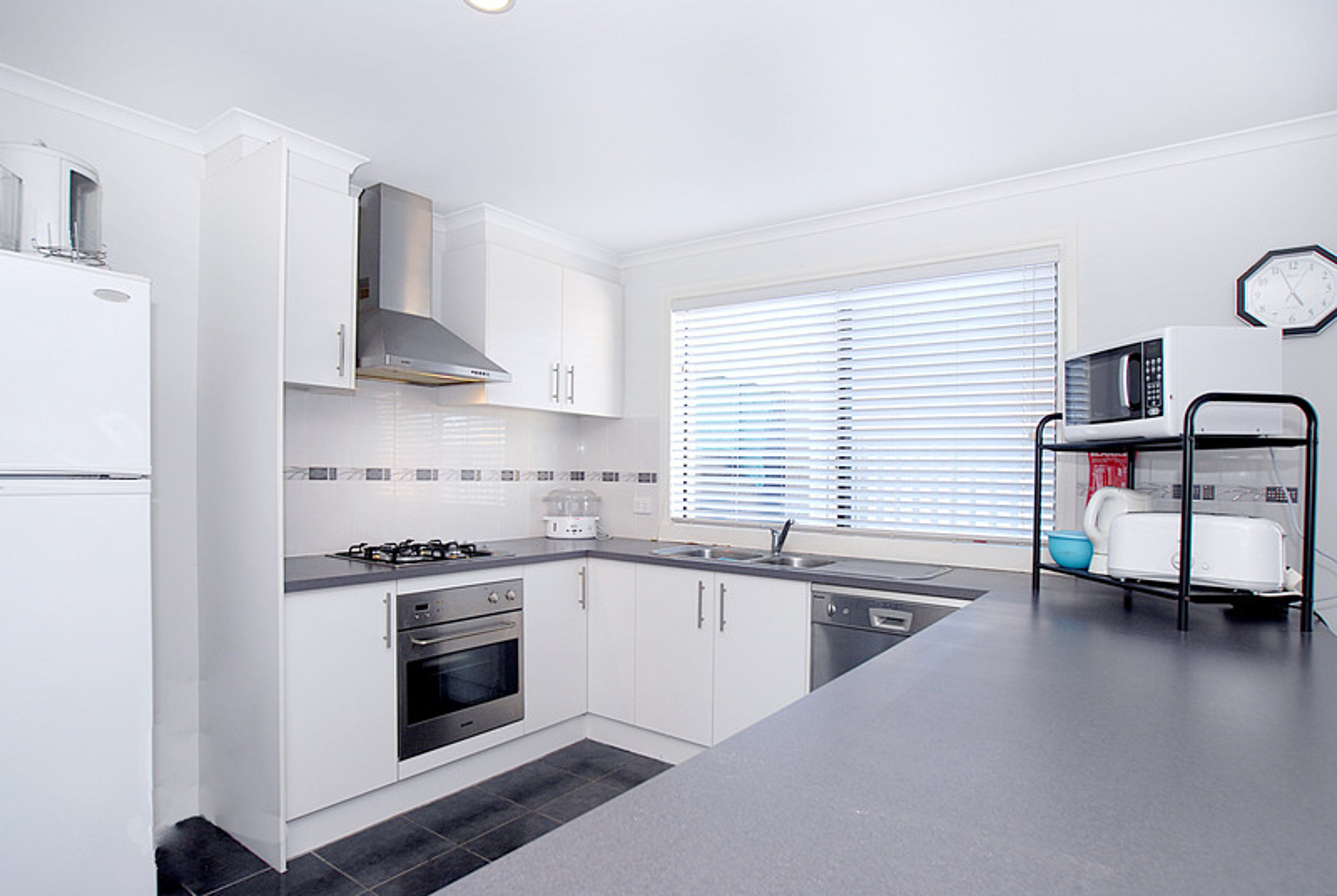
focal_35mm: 18
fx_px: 669
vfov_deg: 67.6
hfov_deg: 89.9
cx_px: 668
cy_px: 448
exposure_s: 1/25
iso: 200
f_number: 5.6
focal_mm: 12
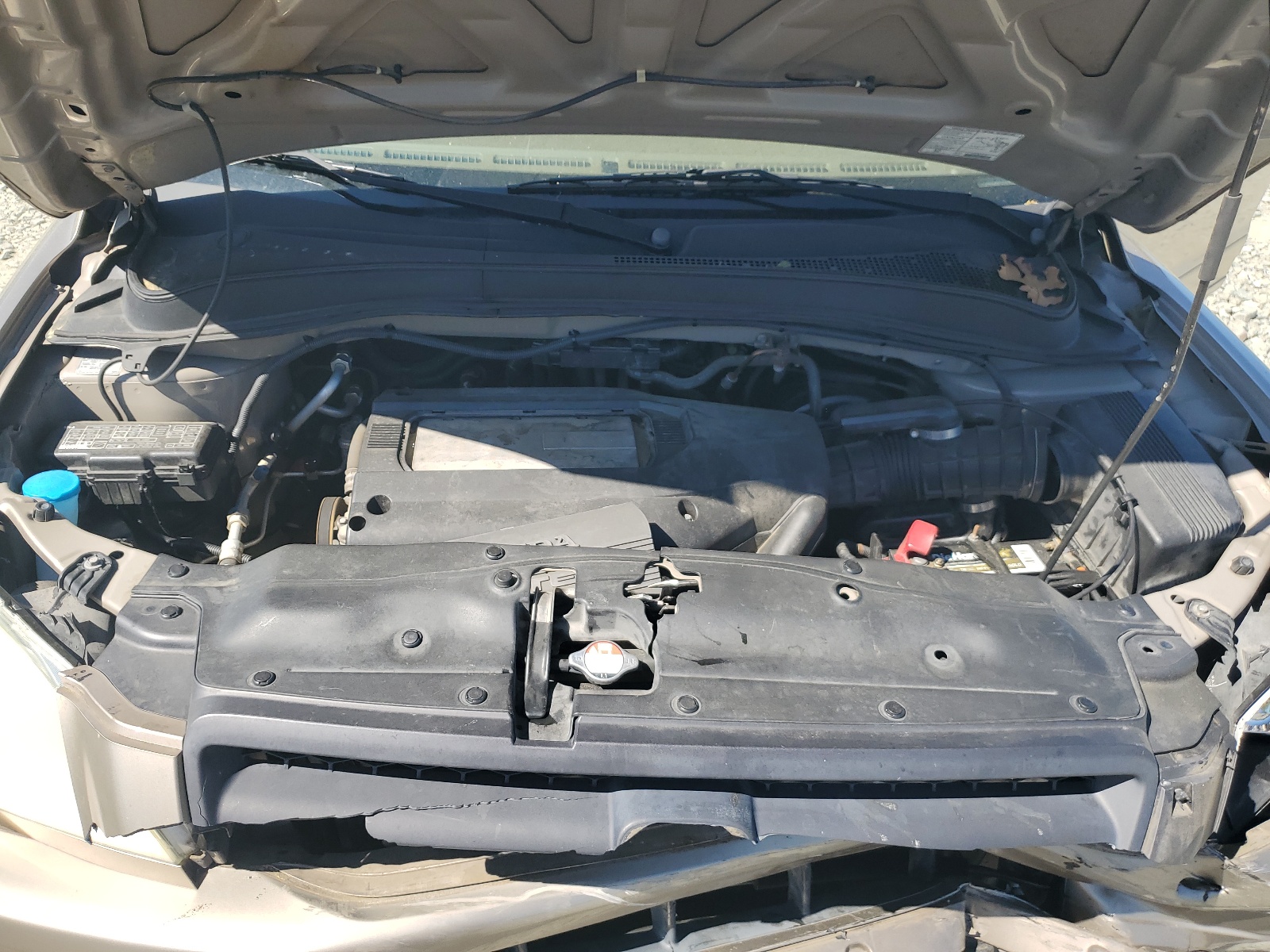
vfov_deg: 53.1
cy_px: 476
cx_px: 635
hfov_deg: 67.3
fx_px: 954
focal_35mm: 26
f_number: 1.5
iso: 50
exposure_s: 1/1429
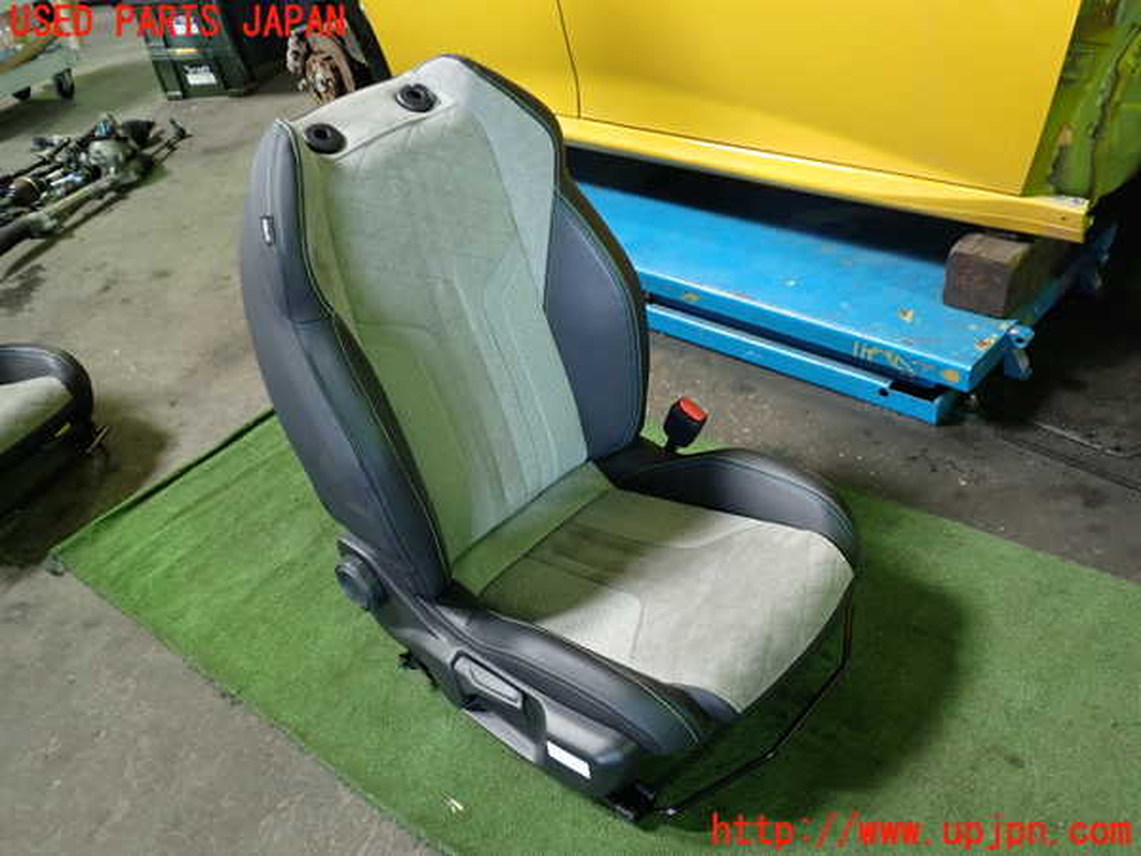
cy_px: 428
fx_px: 989
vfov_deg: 46.8
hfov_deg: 60.0
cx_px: 570
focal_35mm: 30
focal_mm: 5.4
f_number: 2.3
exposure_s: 1/30
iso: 200
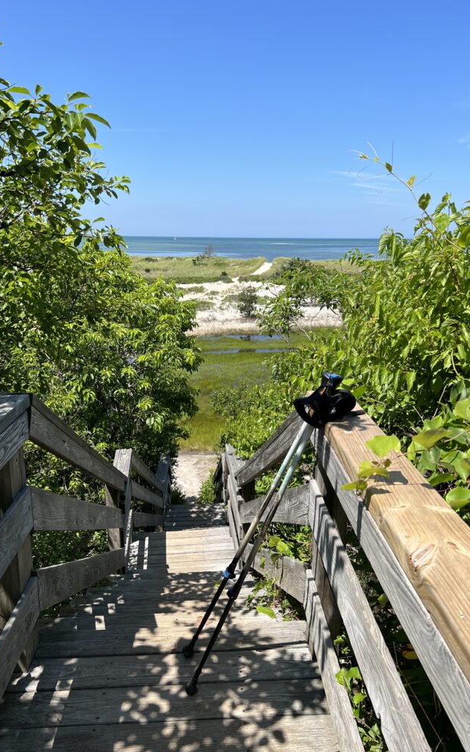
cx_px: 256
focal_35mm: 28
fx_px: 574
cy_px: 377
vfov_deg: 66.5
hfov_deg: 44.5
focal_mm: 5.7
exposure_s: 1/3571
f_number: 1.5
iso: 50
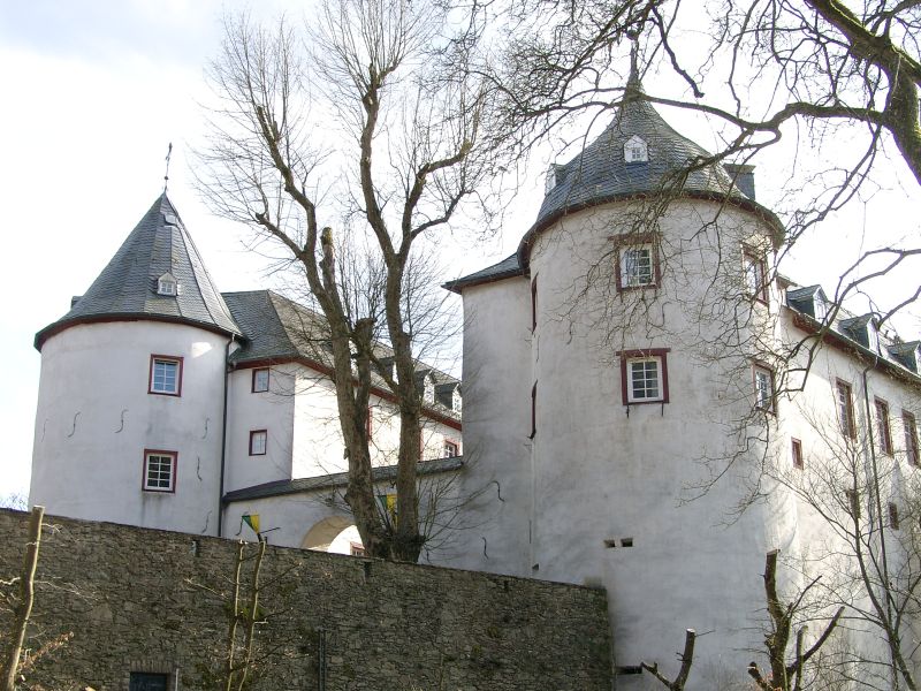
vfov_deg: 29.1
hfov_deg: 38.2
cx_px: 460
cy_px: 346
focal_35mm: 50
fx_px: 1330
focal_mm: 10.4
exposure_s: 1/184
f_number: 4
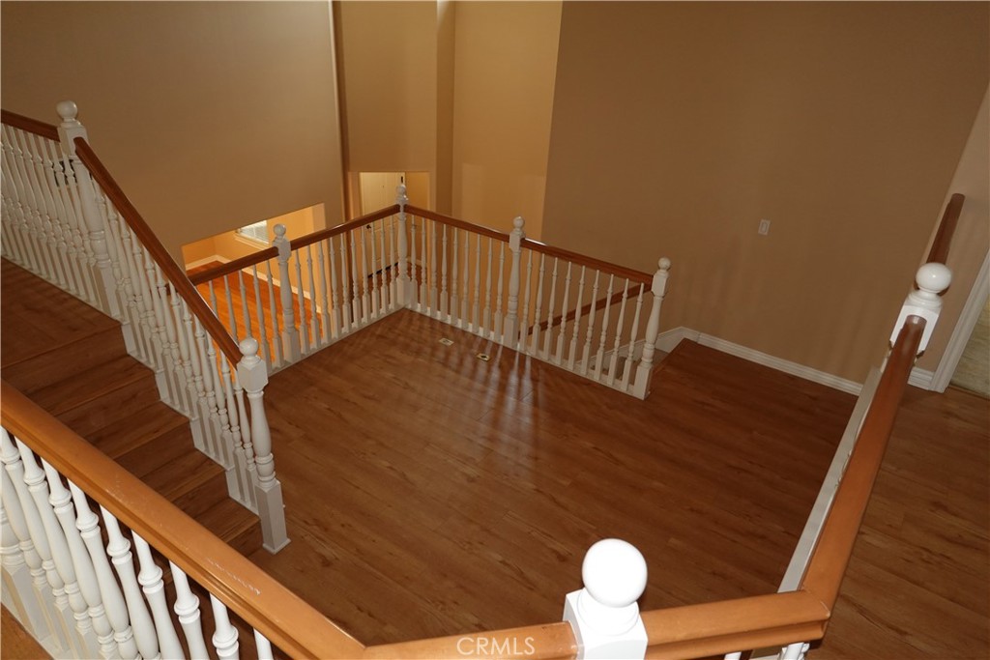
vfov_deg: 53.1
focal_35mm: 24
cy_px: 330
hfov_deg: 73.7
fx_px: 660
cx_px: 495
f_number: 2.8
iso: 400
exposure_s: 1/30
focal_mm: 9.13
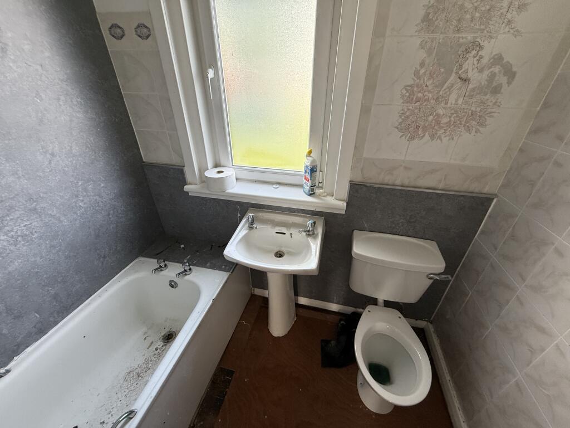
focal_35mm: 14
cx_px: 285
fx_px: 231
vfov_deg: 85.7
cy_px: 214
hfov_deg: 102.1
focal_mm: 2.22
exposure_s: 1/99
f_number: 2.2
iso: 250
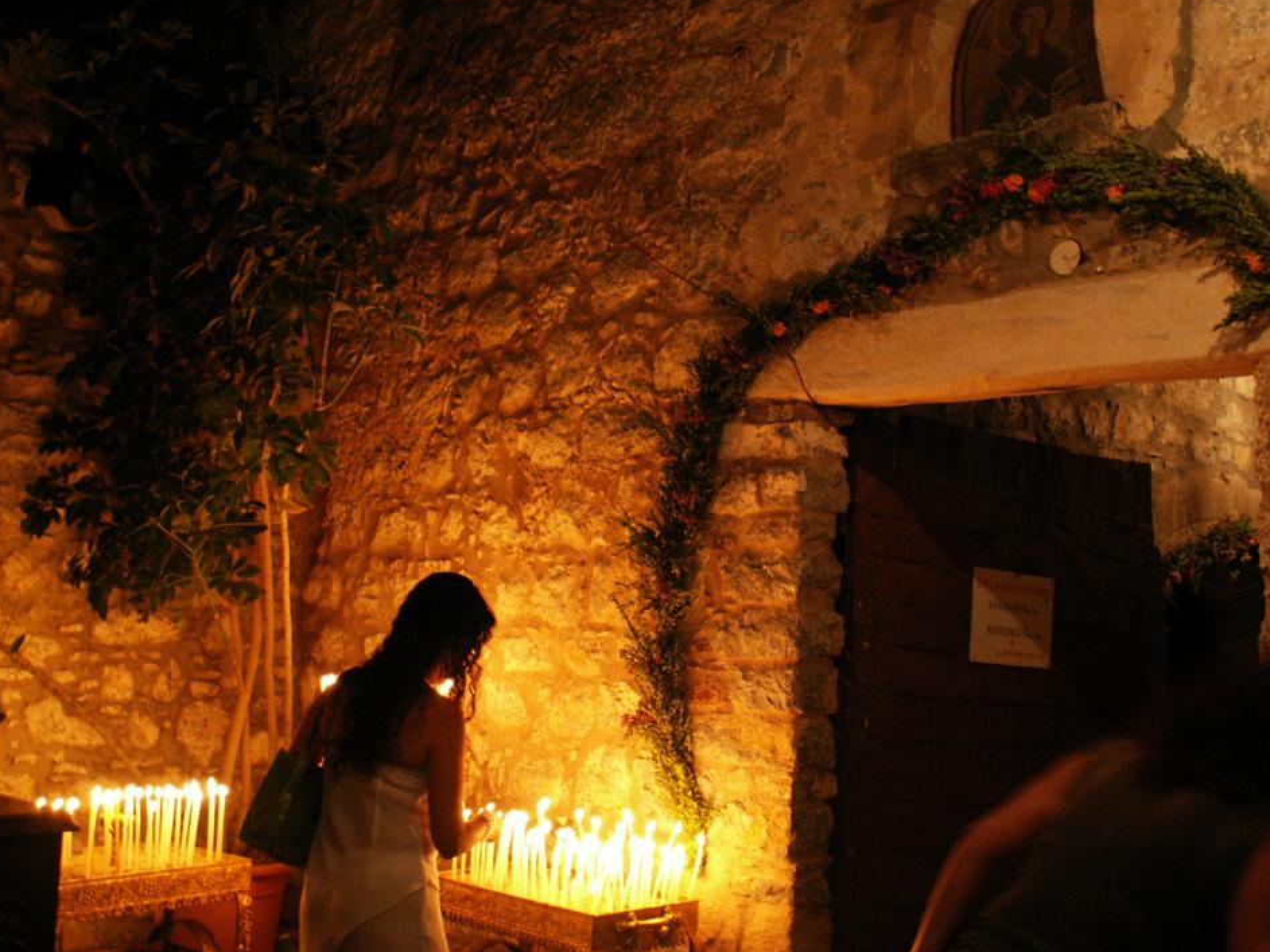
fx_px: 1394
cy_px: 459
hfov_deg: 49.0
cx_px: 656
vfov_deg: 37.7
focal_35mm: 38
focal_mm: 5.86
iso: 100
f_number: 2.8
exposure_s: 1/5
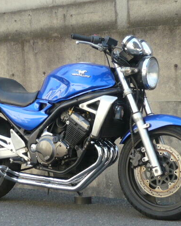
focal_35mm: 89
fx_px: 596
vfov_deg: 21.5
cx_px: 72
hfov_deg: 17.3
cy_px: 113
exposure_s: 1/125
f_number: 3.5
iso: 100
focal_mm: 7.4
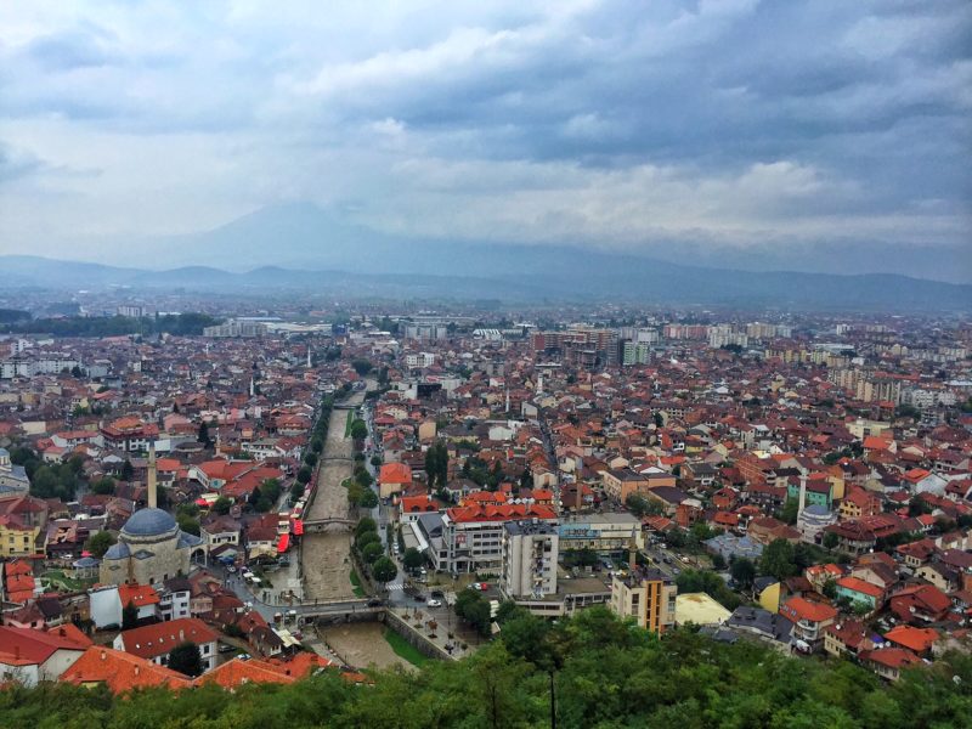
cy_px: 364
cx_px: 486
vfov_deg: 48.2
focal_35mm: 29
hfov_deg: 61.7
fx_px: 814
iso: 32
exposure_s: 1/1364
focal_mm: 4.15
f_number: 2.2
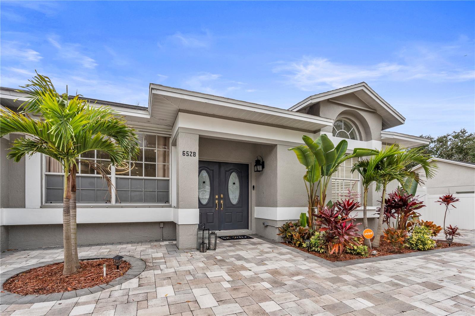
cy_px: 158
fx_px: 218
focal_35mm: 16
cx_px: 238
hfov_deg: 95.0
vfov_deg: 72.0
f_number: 8
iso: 250
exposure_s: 1/125
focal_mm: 16.5
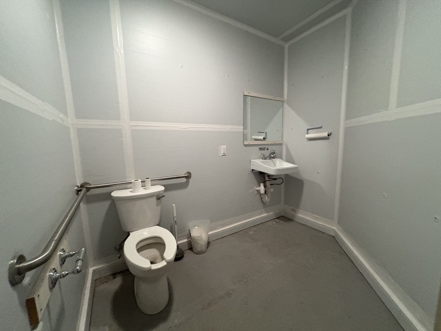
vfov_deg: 85.7
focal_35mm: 14
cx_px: 220
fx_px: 178
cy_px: 166
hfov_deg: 102.1
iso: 640
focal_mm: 2.22
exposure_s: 1/60
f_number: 2.2
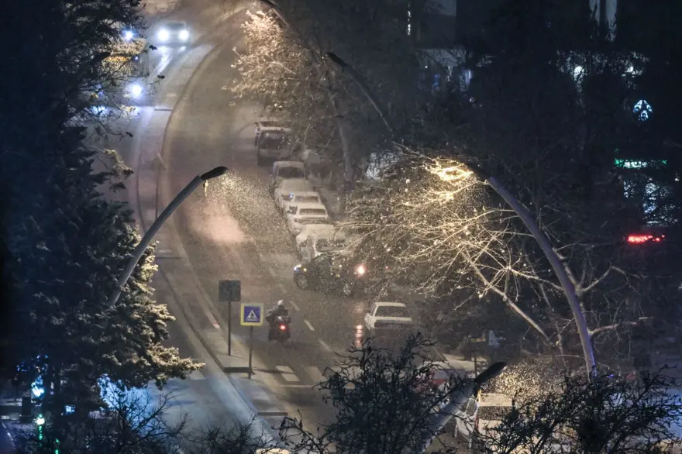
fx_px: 5681
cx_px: 341
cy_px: 227
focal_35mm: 300
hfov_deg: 6.9
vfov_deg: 4.6
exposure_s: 1/125
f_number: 2.8
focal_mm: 200
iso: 4000
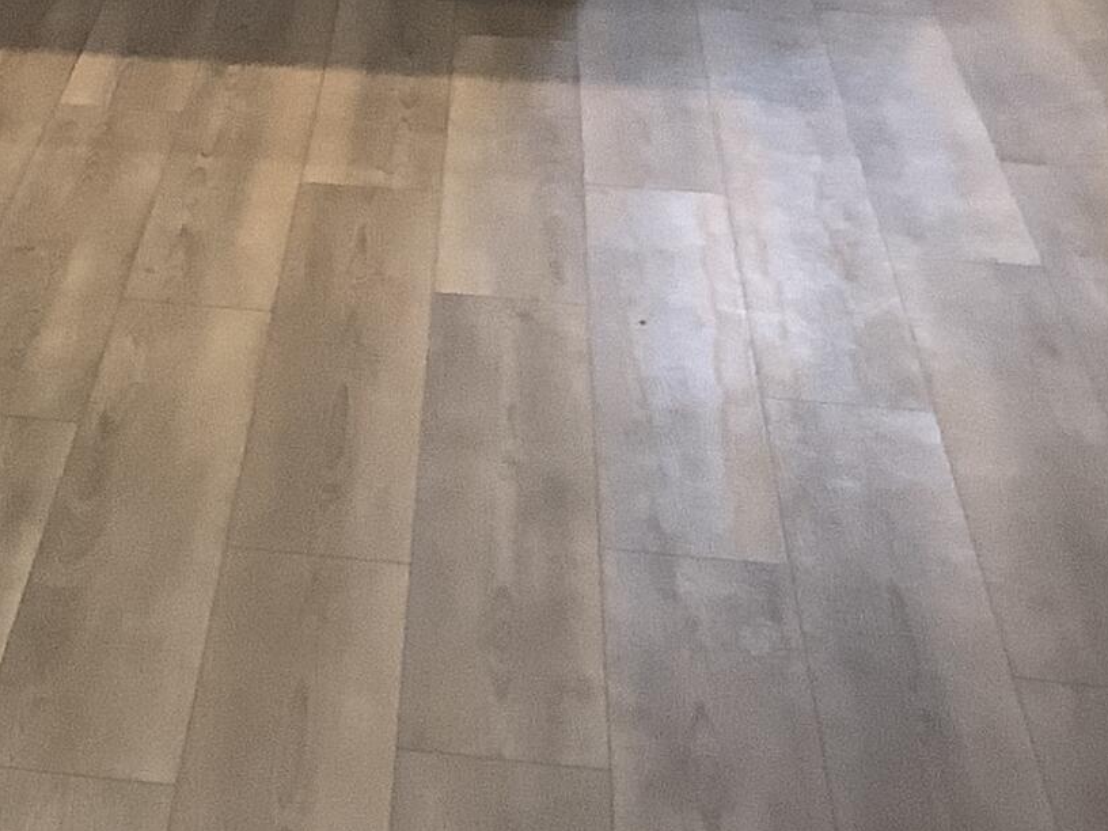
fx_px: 3649
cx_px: -312
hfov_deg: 16.4
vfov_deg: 12.4
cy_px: -386
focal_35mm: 114
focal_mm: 3.3
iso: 160
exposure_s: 1/50
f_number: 2.4
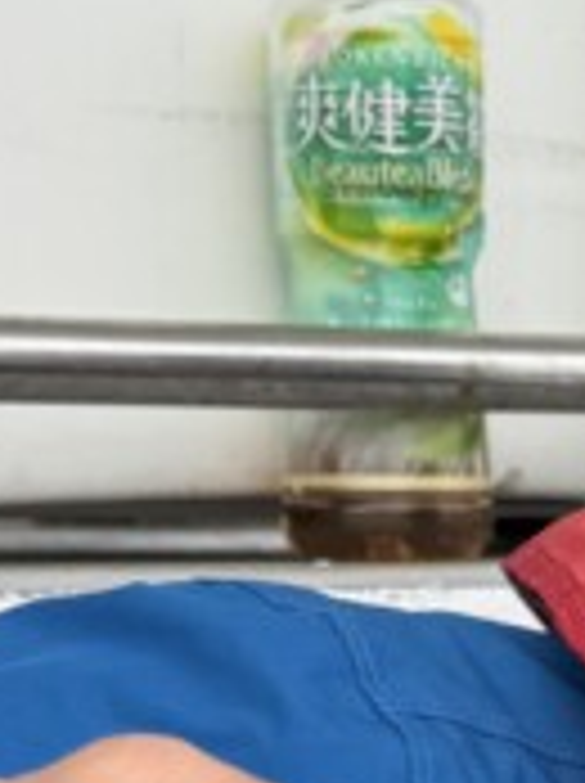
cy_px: 900
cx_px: 864
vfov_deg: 14.0
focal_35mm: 138
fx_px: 3117
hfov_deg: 10.4
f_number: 1.78
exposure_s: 1/362
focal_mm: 6.76
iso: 80
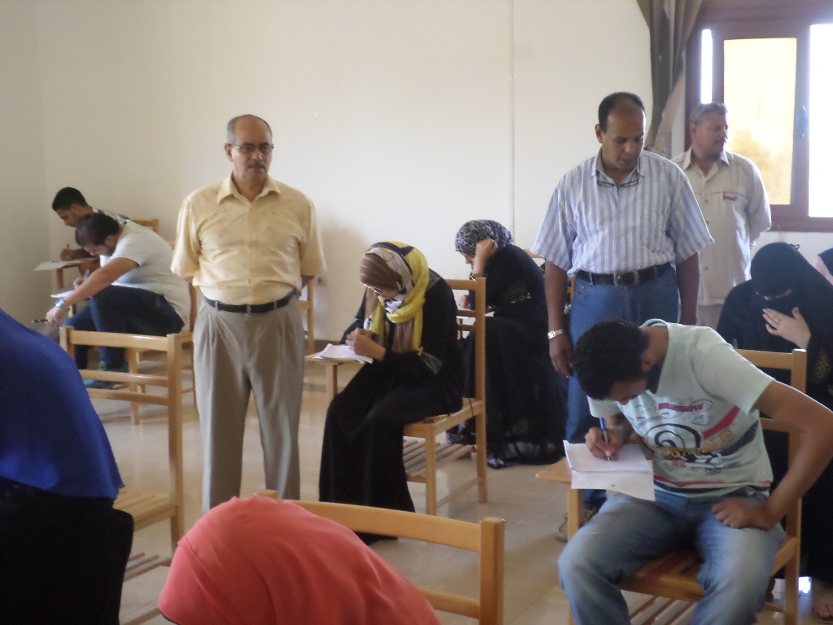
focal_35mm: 54
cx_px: 416
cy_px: 312
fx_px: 1299
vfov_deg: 27.0
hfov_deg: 35.5
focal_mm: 9.7
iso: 480
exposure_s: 1/45
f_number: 3.6
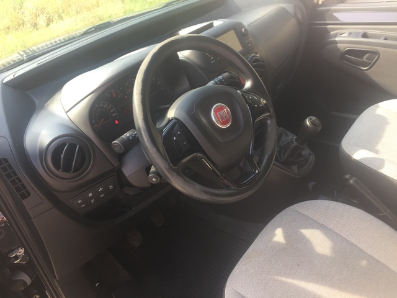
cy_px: 149
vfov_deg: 48.2
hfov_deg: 61.7
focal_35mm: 29
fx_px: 333
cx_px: 198
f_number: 2.2
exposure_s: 1/100
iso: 32
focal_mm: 4.15
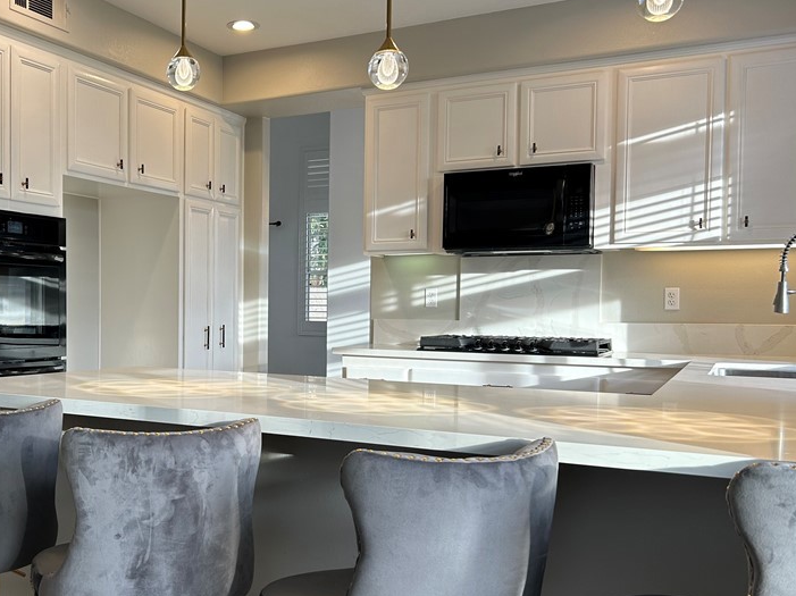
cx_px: 226
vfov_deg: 37.7
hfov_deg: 47.6
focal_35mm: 38
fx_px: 873
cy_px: 327
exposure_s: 1/120
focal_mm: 5.7
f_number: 1.5
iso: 50
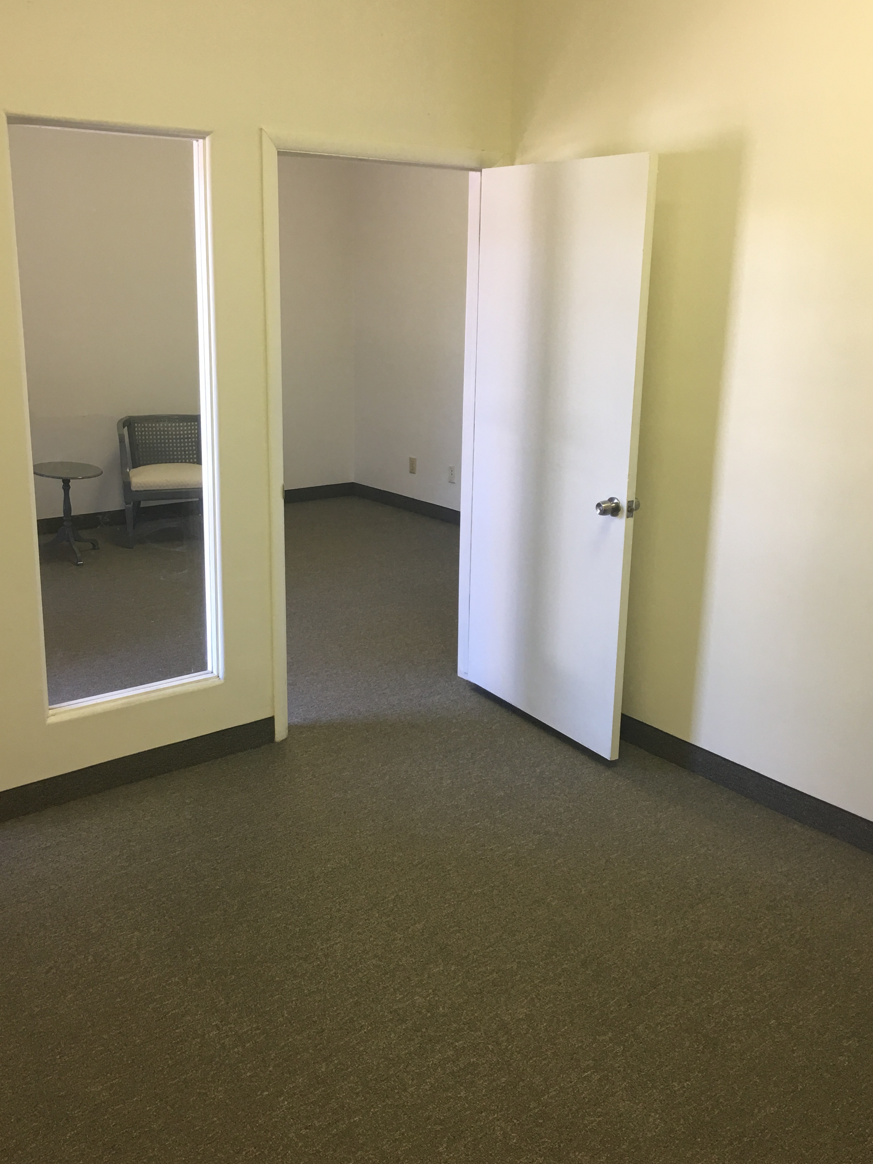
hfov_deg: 42.9
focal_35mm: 33
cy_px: 552
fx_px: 1110
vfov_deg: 55.3
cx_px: 434
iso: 25
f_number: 2.2
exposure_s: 1/15
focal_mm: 4.15
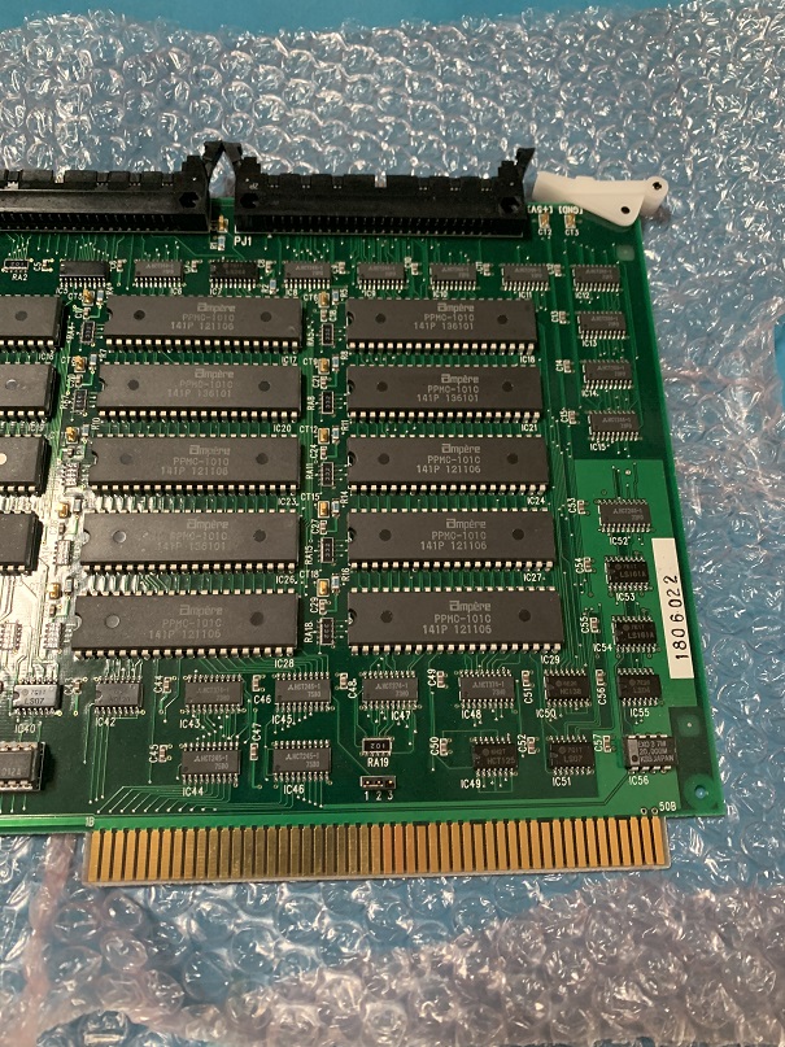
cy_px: 524
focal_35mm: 26
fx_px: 786
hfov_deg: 53.1
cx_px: 392
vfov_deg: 67.3
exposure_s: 1/58
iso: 400
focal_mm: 4.25
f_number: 1.8
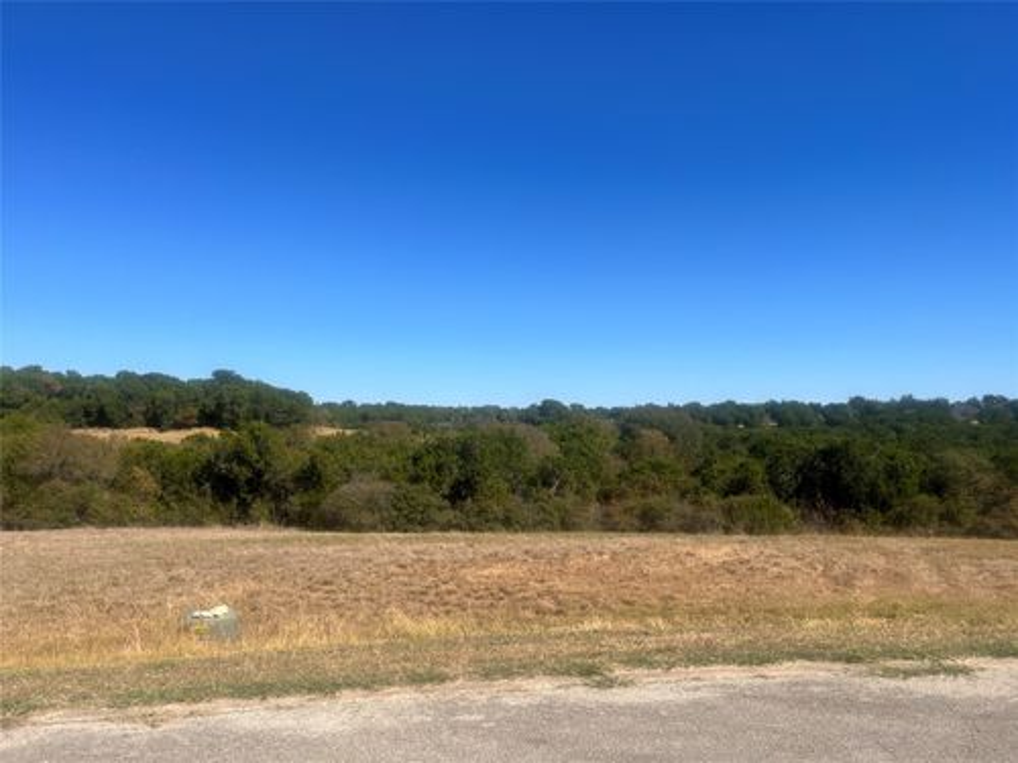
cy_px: 382
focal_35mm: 26
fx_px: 765
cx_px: 509
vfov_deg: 53.1
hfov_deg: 67.3
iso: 50
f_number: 1.6
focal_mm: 5.1
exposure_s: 1/4854
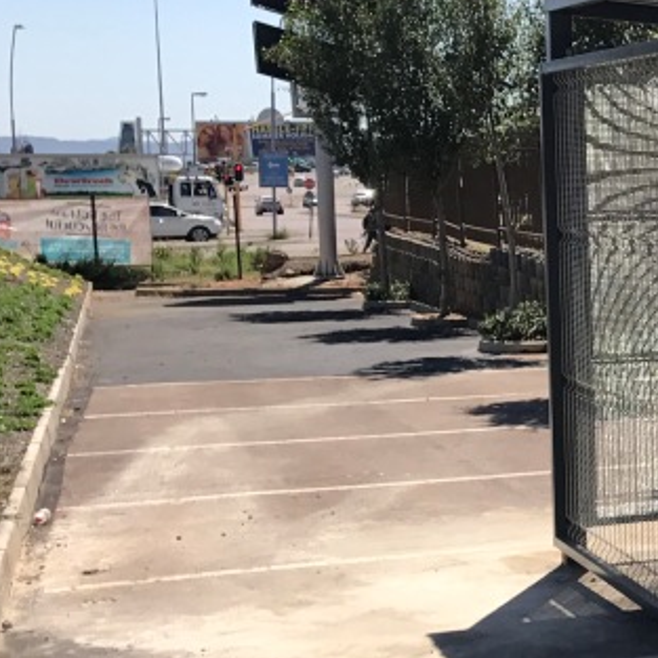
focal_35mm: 81
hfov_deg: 18.4
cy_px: 355
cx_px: 1045
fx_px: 1742
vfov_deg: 21.4
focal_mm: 3.99
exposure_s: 1/2083
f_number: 1.8
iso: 20
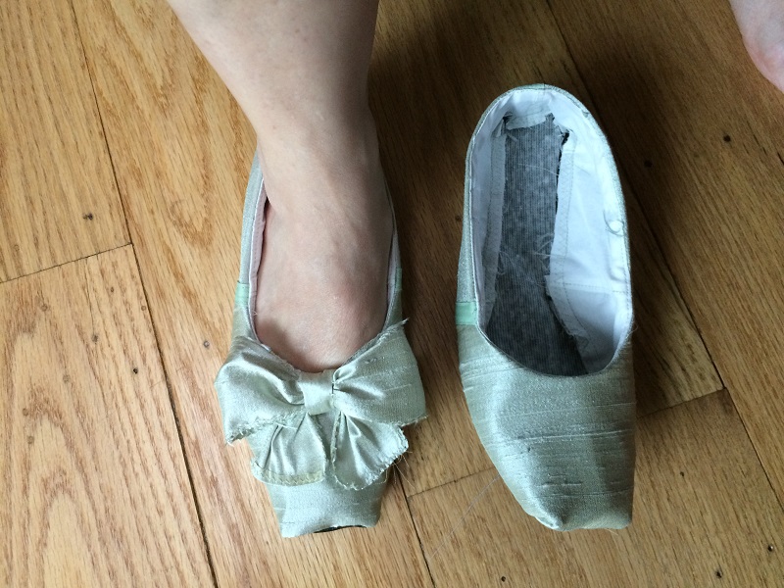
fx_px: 657
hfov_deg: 61.7
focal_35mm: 29
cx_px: 392
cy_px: 294
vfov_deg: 48.2
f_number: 2.2
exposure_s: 1/30
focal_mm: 4.15
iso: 200
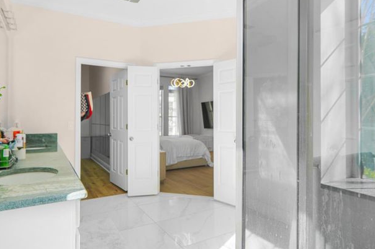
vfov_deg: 59.4
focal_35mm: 21
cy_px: 119
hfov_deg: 81.1
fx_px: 219
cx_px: 173
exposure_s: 1/40
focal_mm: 12
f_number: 2.2
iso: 100
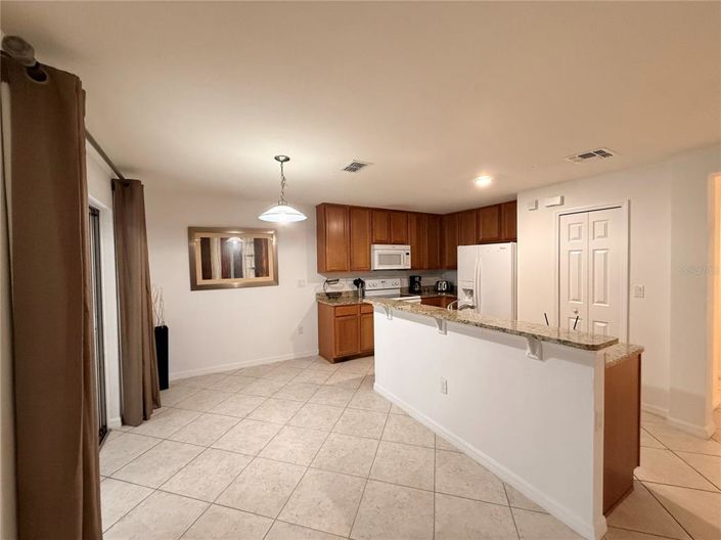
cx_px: 360
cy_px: 270
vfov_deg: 85.6
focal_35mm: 14
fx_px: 291
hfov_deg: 102.1
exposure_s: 1/120
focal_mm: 2.22
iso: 640
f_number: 2.2
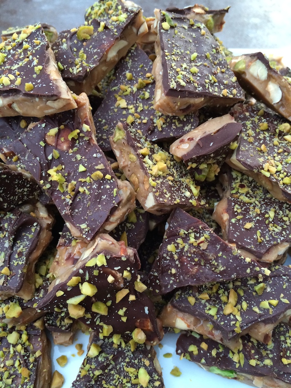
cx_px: 146
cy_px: 194
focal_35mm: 29
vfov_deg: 61.7
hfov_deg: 48.2
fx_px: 325
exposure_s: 1/30
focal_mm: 4.15
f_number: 2.2
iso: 160
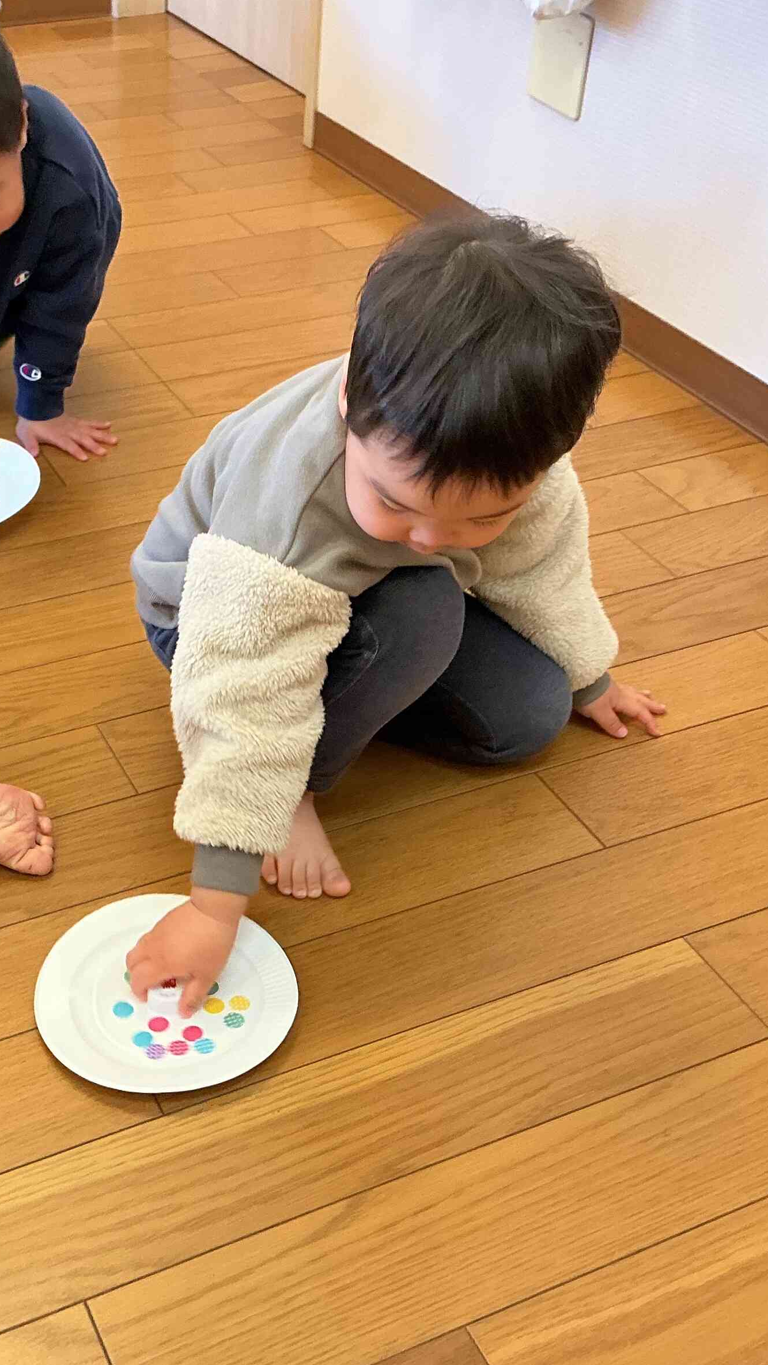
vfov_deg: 47.4
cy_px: 693
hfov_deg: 27.5
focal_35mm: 43
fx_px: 1557
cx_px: 239
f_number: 1.8
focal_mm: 3
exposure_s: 1/60
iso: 80
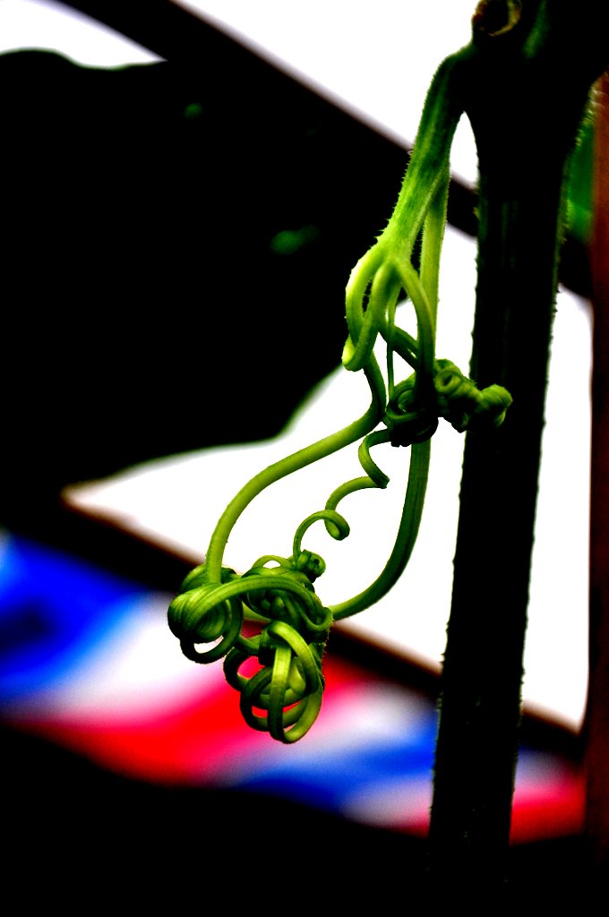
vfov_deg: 13.1
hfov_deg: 8.7
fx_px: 4007
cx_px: 304
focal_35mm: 158
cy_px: 458
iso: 400
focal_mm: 105
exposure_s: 1/400
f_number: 6.3
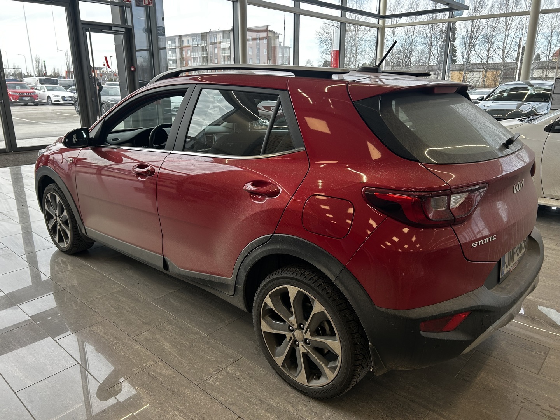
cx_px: 280
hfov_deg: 67.3
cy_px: 210
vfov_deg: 53.1
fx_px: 421
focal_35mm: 26
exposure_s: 1/238
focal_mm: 5.7
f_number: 1.5
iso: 40
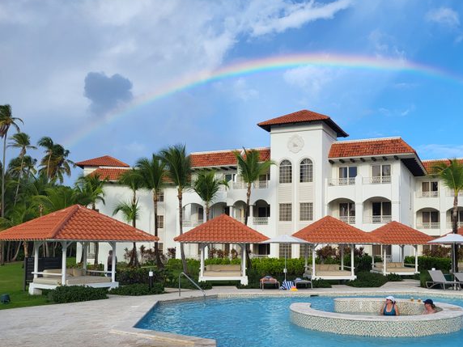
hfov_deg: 51.9
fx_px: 468
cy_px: 222
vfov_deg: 40.3
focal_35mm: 35
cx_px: 299
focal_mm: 5.4
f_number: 1.8
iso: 40
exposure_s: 1/1946
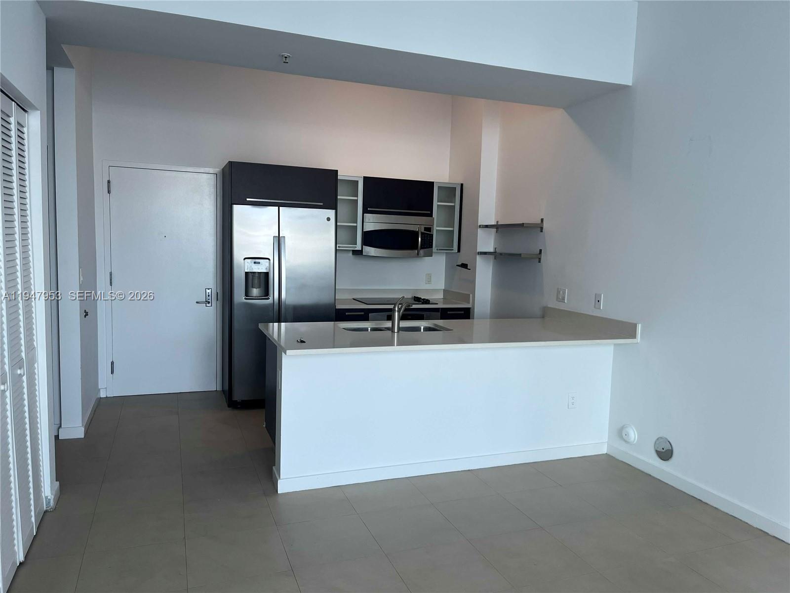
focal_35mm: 26
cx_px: 395
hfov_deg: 67.3
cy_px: 296
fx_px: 593
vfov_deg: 53.1
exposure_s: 1/120
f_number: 1.6
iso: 64
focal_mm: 5.1
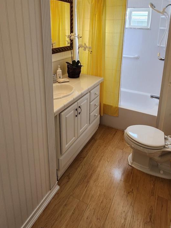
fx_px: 145
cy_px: 63
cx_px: 107
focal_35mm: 22
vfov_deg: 72.3
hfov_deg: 60.3
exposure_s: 1/60
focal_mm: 2.2
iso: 80
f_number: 2.2
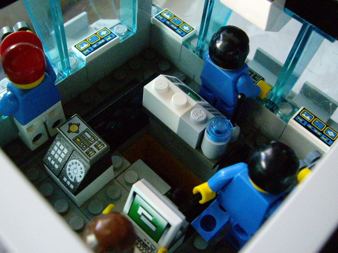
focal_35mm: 42
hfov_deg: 44.8
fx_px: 410
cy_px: 124
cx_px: 167
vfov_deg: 34.3
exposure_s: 1/100
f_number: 2.7
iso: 800
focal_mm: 6.2
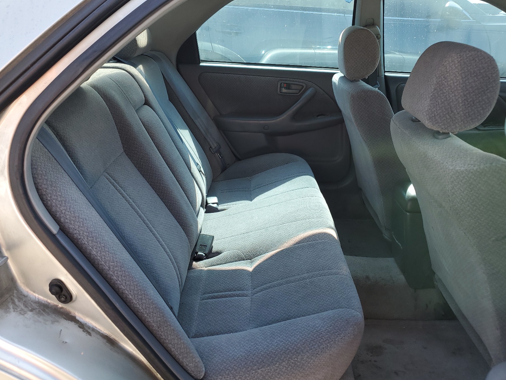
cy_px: 175
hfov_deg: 61.6
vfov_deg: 48.2
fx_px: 424
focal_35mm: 29
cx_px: 246
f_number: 1.5
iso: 50
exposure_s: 1/435
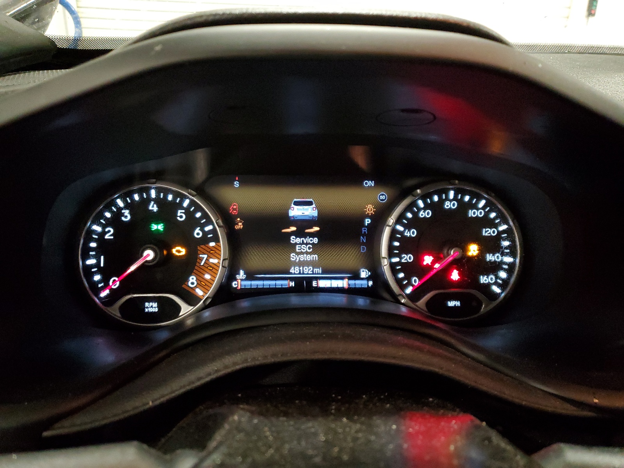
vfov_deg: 53.1
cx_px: 312
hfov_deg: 67.3
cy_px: 234
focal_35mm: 26
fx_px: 469
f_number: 1.5
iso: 461
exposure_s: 1/17
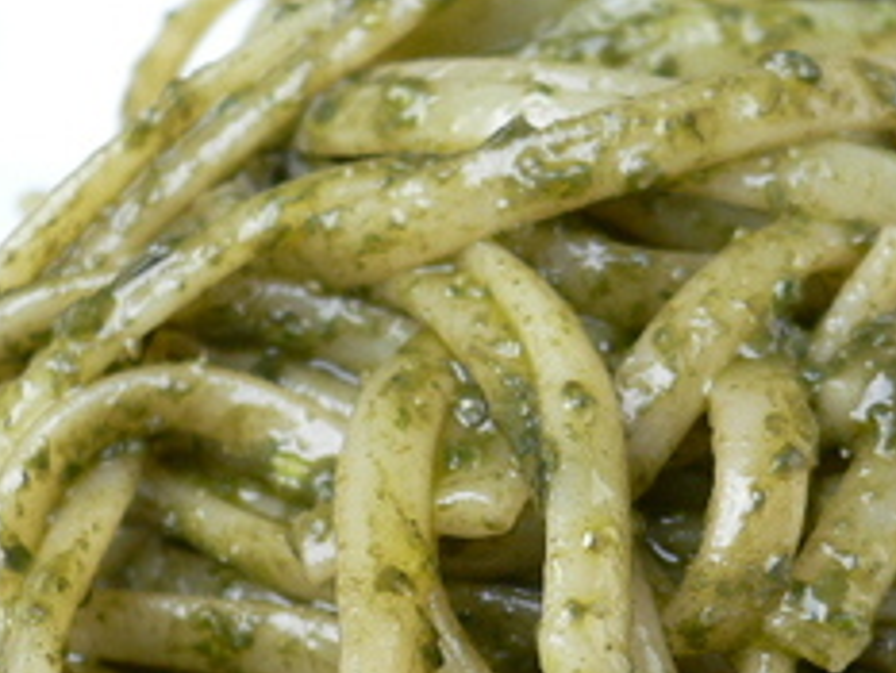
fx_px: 1942
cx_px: 546
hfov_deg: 25.9
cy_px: 544
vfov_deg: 19.4
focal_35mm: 75
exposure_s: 1/60
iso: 100
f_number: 2.8
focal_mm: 5.8
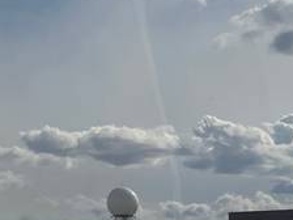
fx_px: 1050
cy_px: 295
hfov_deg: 14.7
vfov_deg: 11.6
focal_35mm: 124
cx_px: 444
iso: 32
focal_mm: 4.2
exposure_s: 1/13333
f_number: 1.6
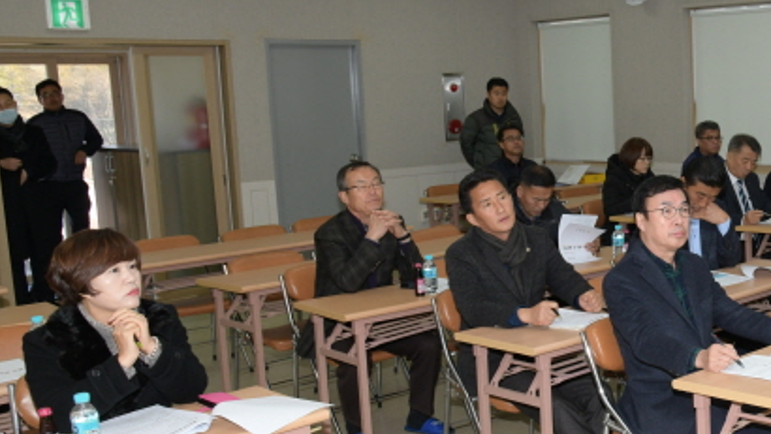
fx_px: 1002
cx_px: 737
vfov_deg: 24.4
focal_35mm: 49
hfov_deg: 38.3
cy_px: 243
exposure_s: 1/100
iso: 800
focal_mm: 24
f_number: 9
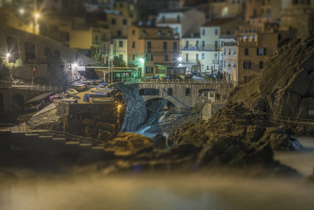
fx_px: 620
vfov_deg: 19.2
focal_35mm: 71
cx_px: 163
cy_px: 101
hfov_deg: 28.4
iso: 50
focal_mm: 65
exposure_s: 110
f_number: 18
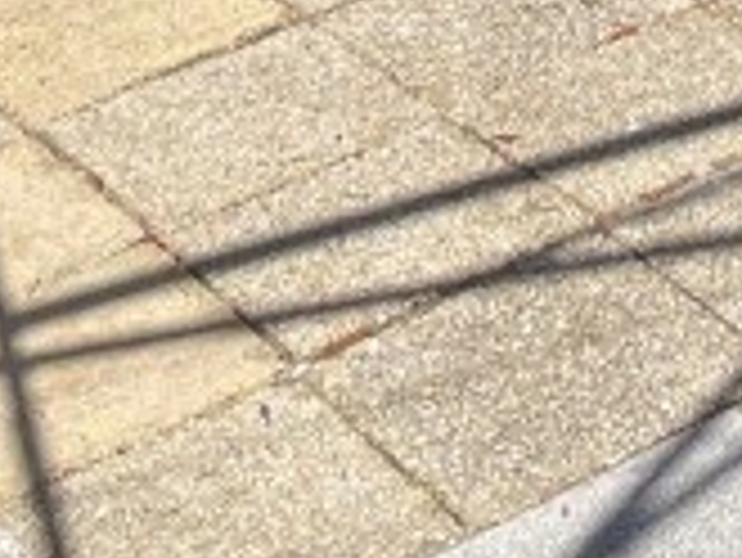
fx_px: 3325
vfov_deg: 8.6
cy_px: -842
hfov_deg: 12.5
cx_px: 800
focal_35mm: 155
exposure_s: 1/4717
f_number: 1.6
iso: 32
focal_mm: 5.1
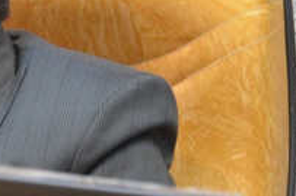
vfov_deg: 2.2
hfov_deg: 3.3
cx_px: -174
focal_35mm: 621
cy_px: -13
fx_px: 5090
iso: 1600
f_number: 5.6
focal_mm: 105
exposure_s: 1/20
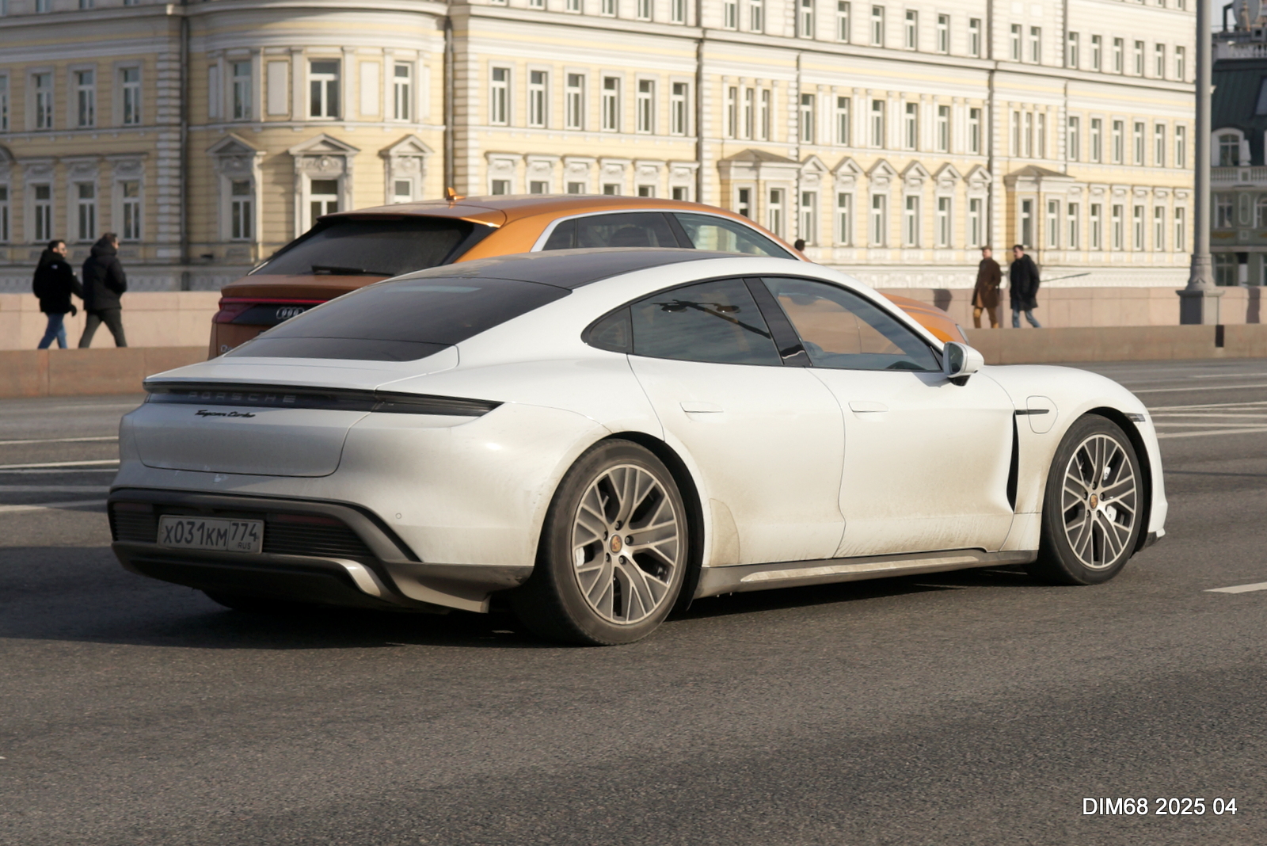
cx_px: 634
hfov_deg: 39.6
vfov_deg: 27.0
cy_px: 423
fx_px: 1760
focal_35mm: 50
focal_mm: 50
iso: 200
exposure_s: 1/1000
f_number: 5.6
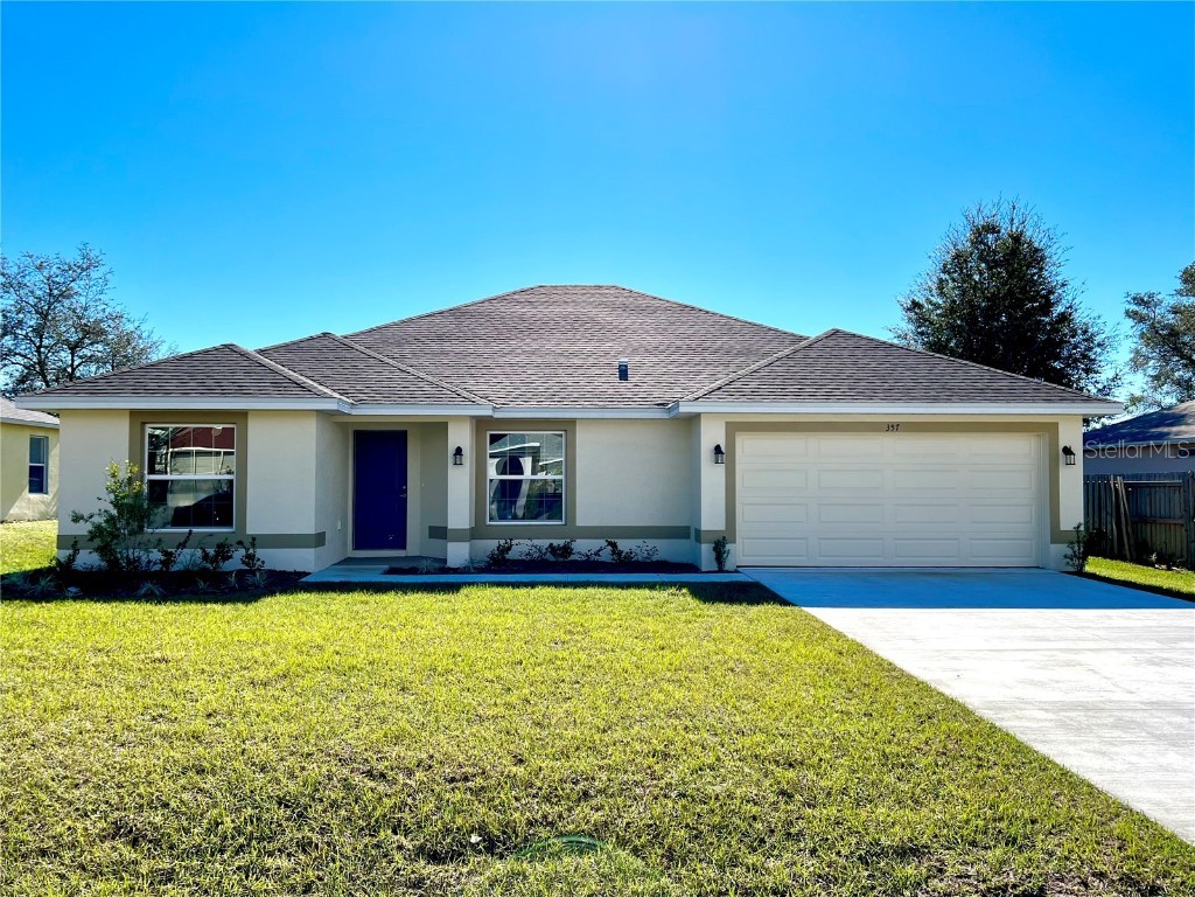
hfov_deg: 67.3
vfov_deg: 53.1
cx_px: 598
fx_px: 898
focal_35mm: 26
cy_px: 448
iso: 50
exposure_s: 1/5319
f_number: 1.5
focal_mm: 5.7
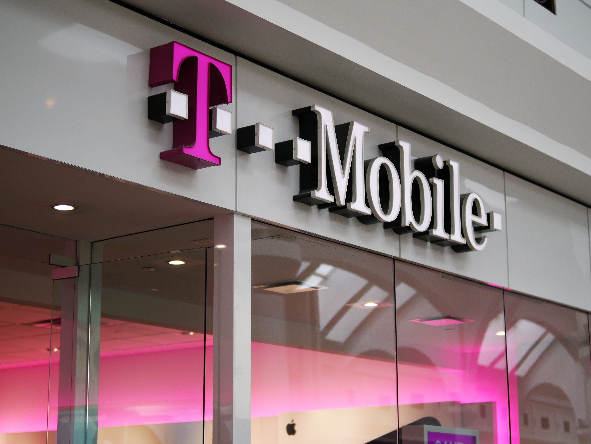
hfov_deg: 27.4
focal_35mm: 71
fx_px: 1213
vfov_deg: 20.7
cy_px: 244
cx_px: 315
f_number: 1.4
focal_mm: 30
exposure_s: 1/500
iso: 200
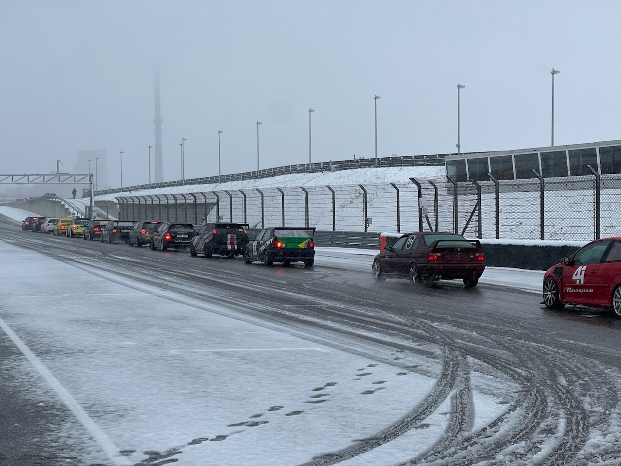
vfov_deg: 19.1
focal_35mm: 77
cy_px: 233
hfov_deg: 25.3
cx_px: 310
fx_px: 1381
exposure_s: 1/124
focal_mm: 9
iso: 32
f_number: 2.8
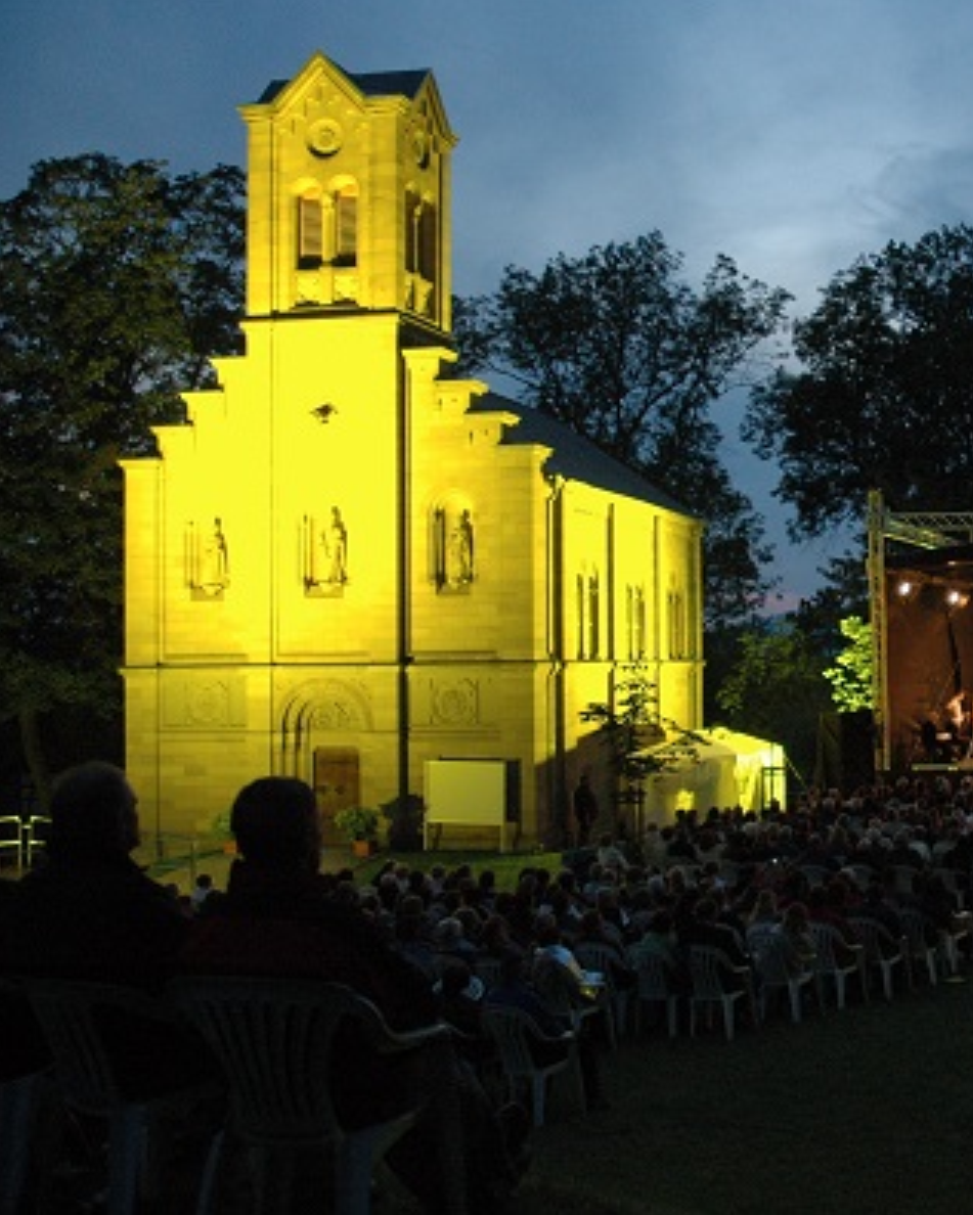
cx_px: 902
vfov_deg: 39.5
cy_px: 608
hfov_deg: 30.5
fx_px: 1691
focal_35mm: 47
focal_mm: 22
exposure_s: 1/15
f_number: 3.8
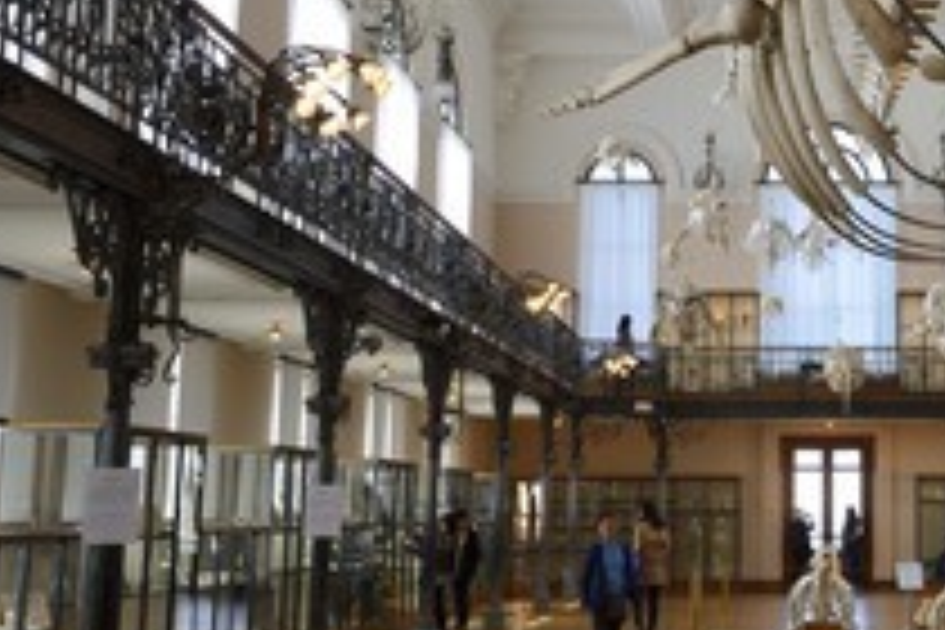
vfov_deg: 17.9
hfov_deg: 25.8
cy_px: 176
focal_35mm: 76
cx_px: 842
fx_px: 1995
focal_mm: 38
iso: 400
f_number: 5.6
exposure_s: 1/100
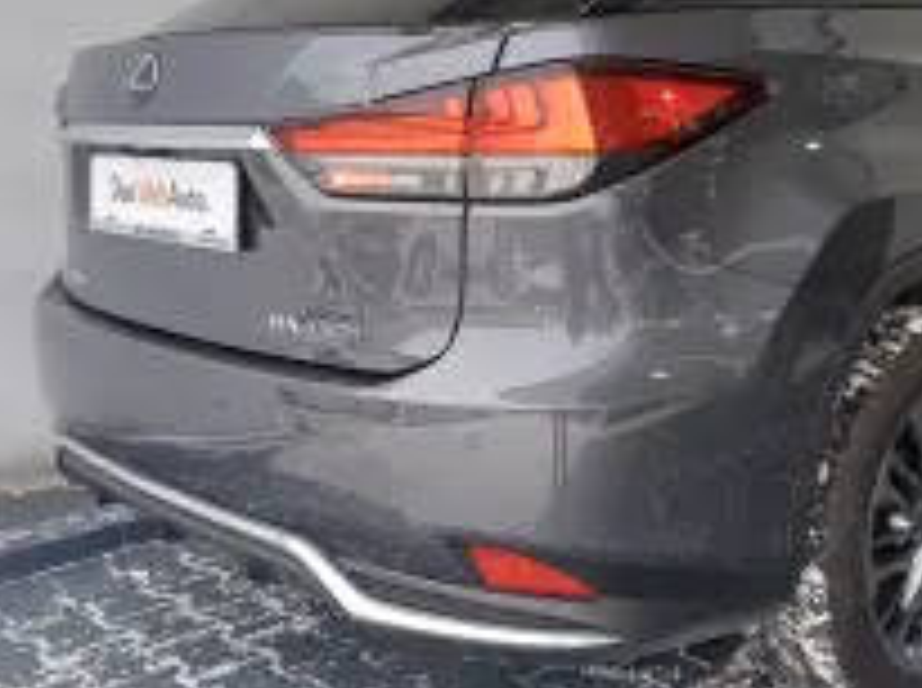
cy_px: 265
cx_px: 733
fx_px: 1170
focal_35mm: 44
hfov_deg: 41.2
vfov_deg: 32.6
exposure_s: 1/124
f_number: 1.8
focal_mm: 4.65
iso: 50
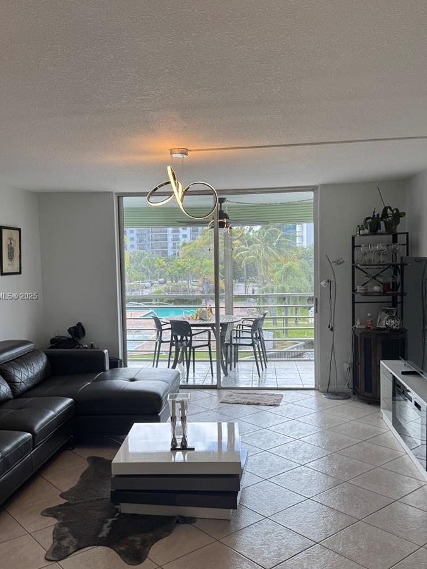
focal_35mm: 32
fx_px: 526
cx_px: 206
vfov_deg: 56.8
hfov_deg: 44.2
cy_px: 297
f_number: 1.78
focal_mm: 6.76
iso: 80
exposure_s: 1/374
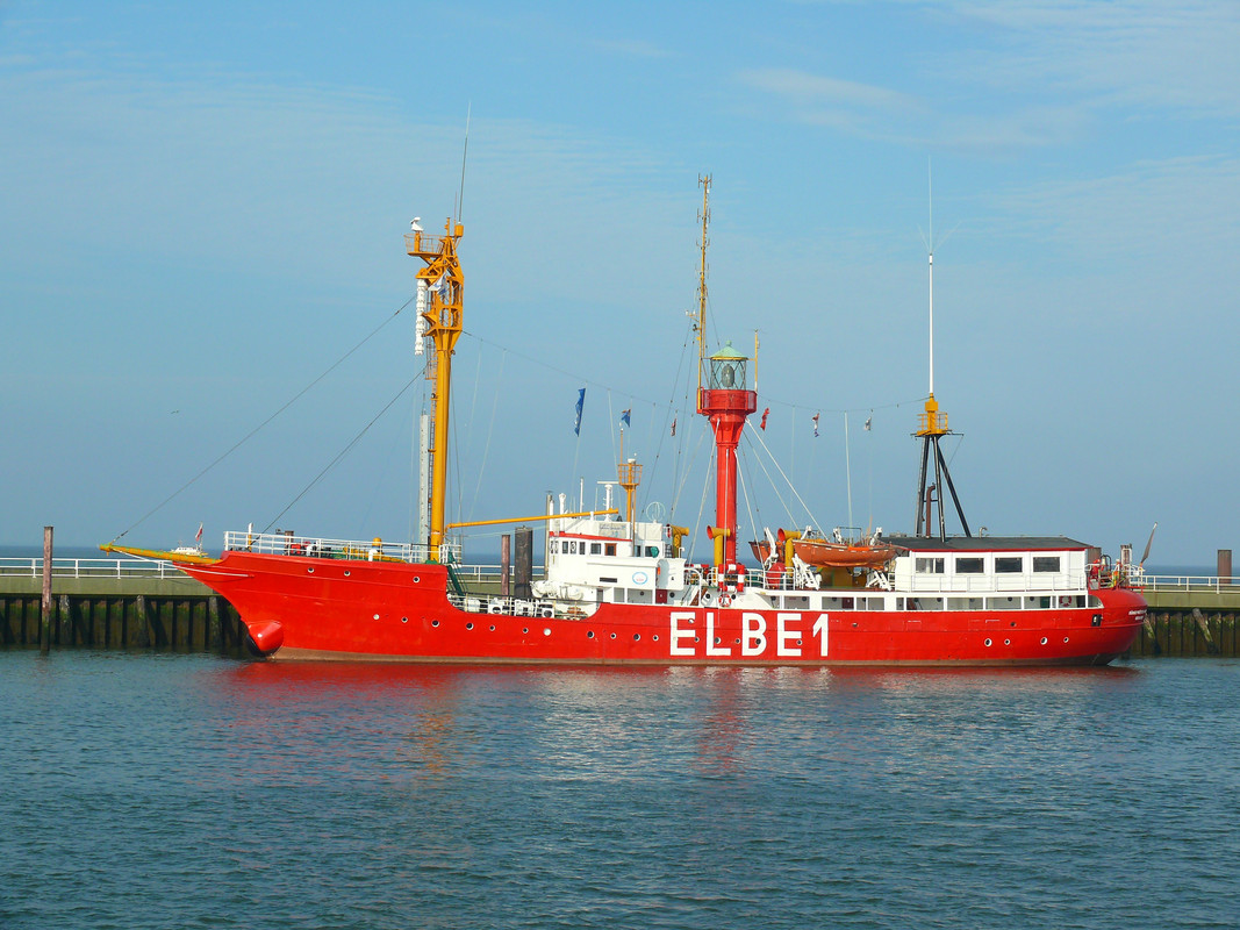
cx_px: 620
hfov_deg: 25.0
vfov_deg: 18.9
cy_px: 465
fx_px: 2794
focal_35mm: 78
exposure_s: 1/400
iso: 100
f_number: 6.3
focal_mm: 16.6
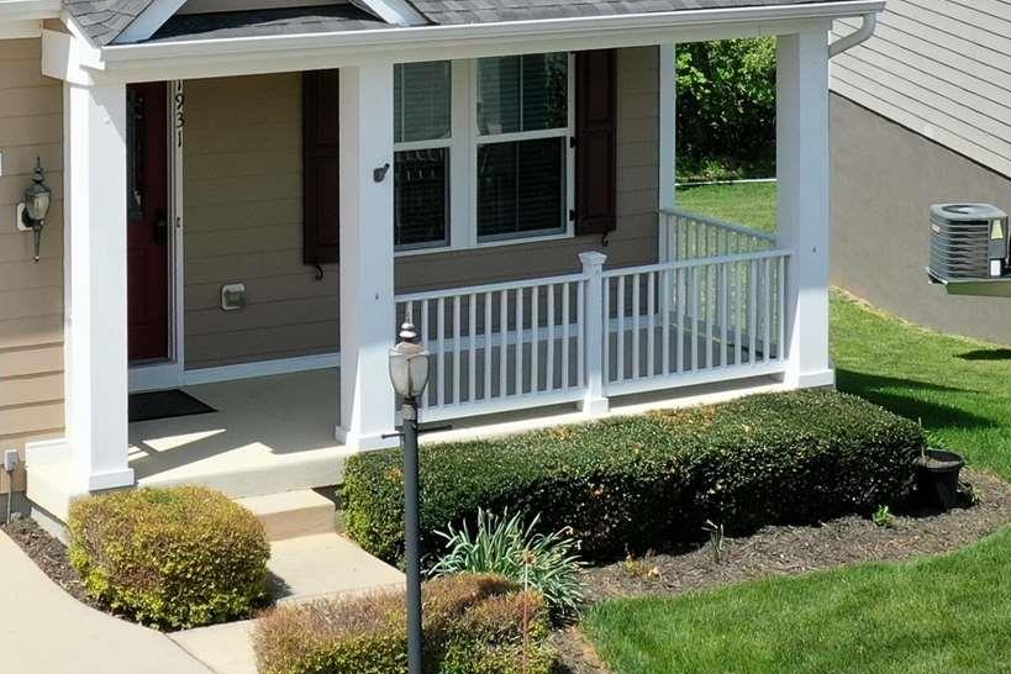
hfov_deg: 19.2
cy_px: -169
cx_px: 148
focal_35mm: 105
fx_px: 2949
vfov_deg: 12.7
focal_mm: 10.26
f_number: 5.6
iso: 100
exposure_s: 1/500
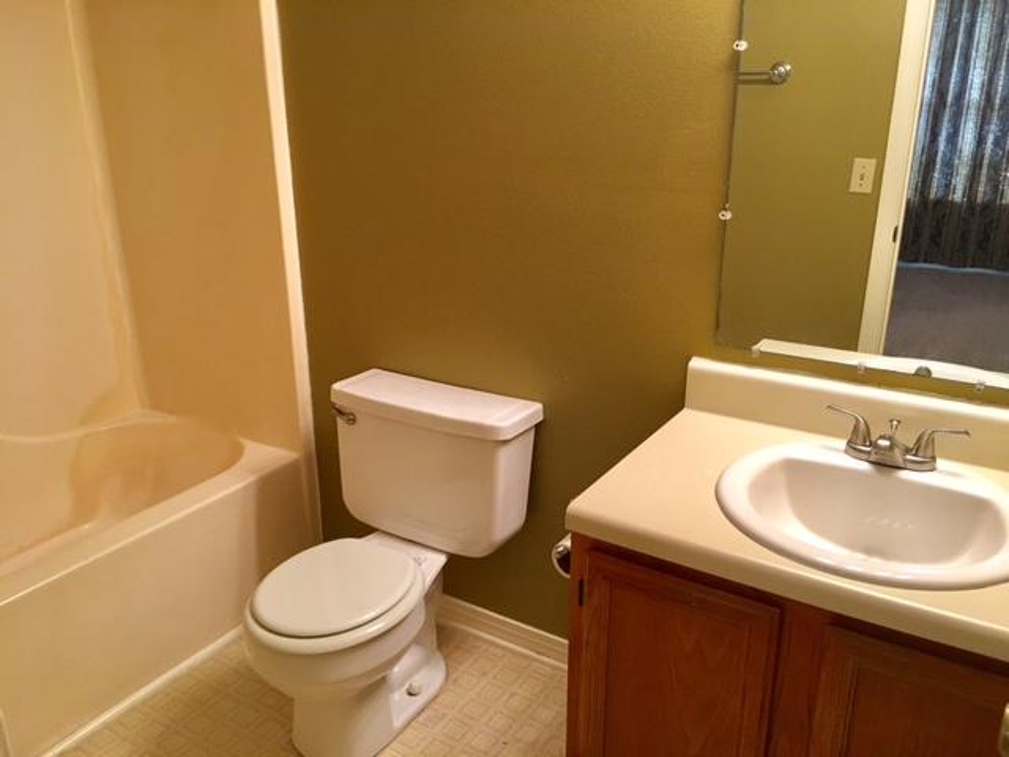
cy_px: 378
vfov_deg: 48.2
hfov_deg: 61.7
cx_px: 504
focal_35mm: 29
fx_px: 845
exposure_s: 1/15
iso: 50
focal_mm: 4.15
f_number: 2.2
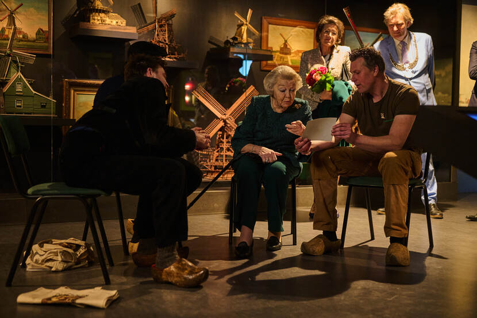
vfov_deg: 29.2
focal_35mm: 46
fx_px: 609
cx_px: 238
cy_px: 159
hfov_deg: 42.8
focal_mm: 46
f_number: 2.5
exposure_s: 1/160
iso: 6400
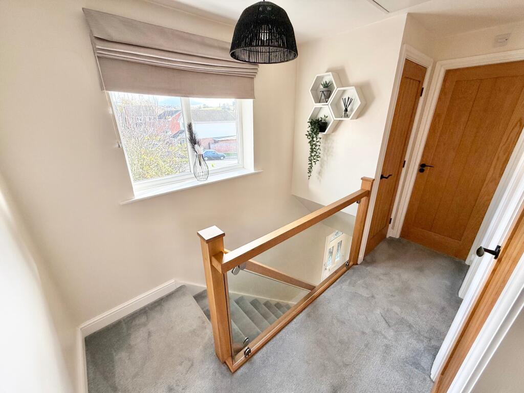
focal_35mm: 14
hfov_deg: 102.1
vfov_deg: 85.7
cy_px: 196
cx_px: 262
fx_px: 212
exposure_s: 1/111
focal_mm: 2.22
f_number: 2.2
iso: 64
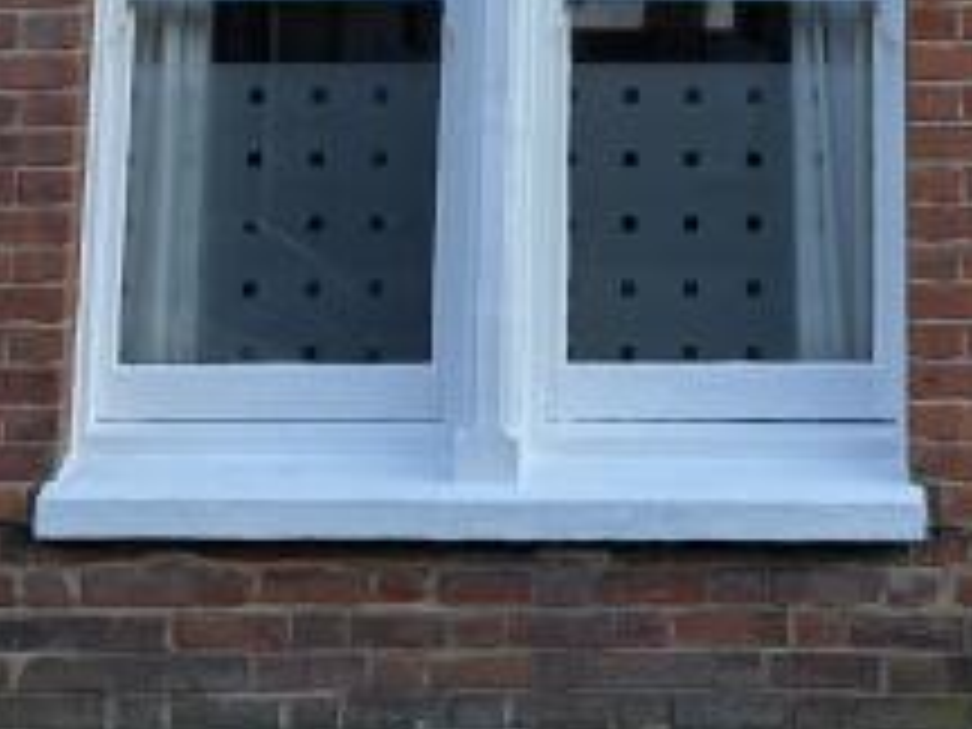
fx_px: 3201
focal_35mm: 114
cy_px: -549
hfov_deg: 17.1
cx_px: 819
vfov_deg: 12.0
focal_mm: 6.86
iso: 80
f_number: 1.78
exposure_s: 1/488
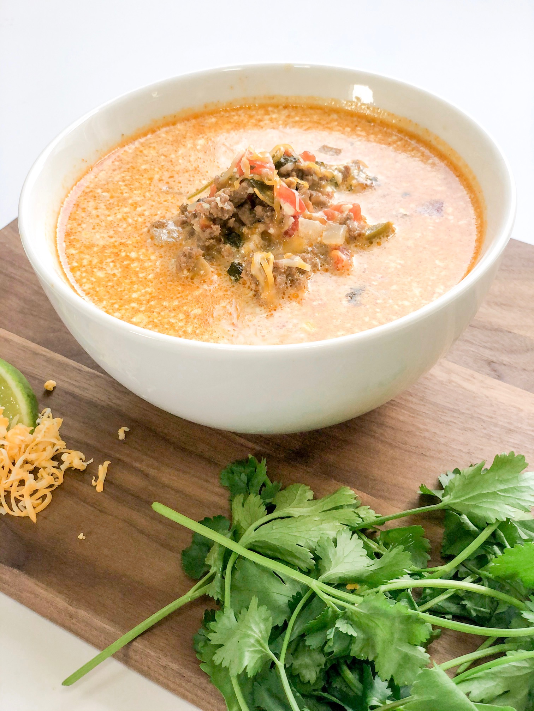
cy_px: 356
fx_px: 1070
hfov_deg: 28.0
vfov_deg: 36.8
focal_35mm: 52
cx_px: 267
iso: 40
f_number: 2.4
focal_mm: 6
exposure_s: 1/60
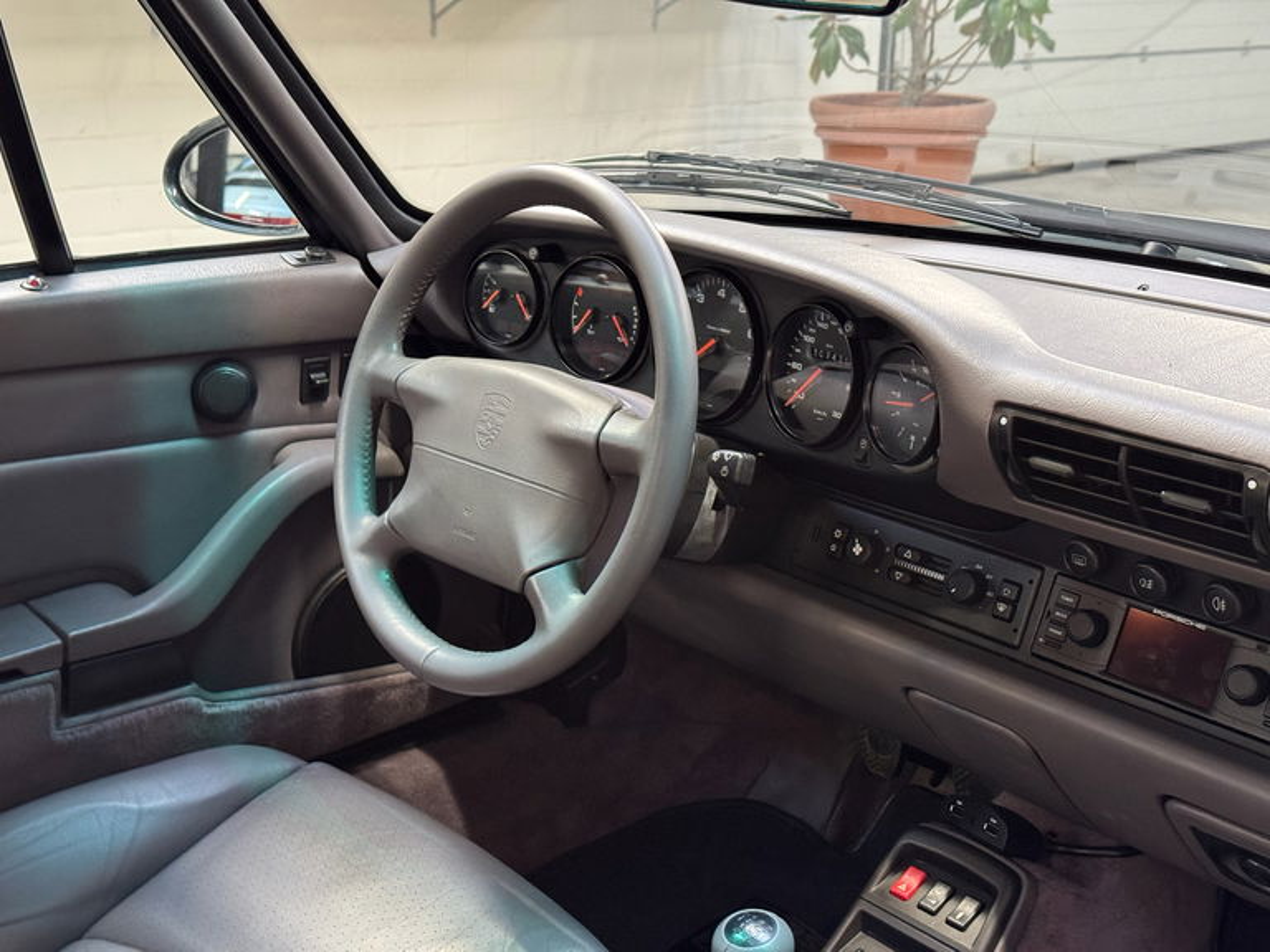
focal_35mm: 48
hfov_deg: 39.7
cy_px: 476
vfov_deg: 30.3
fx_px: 1761
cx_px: 635
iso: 320
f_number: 1.78
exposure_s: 1/33
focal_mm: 6.76
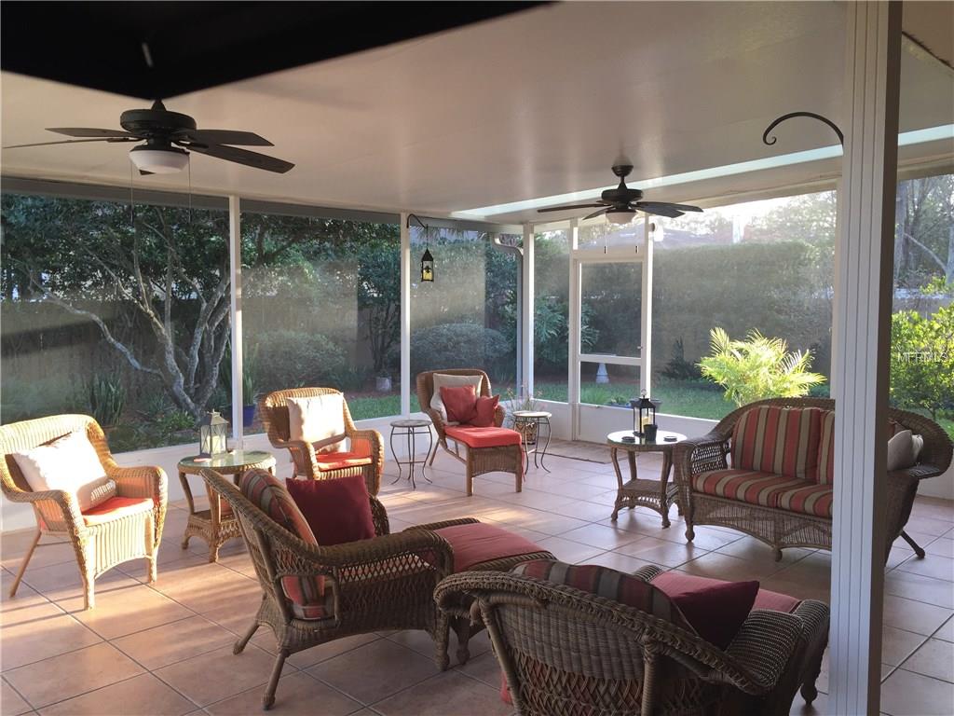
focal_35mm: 29
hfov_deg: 61.7
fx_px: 799
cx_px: 477
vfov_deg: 48.2
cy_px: 358
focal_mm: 4.15
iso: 40
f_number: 2.2
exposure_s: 1/60
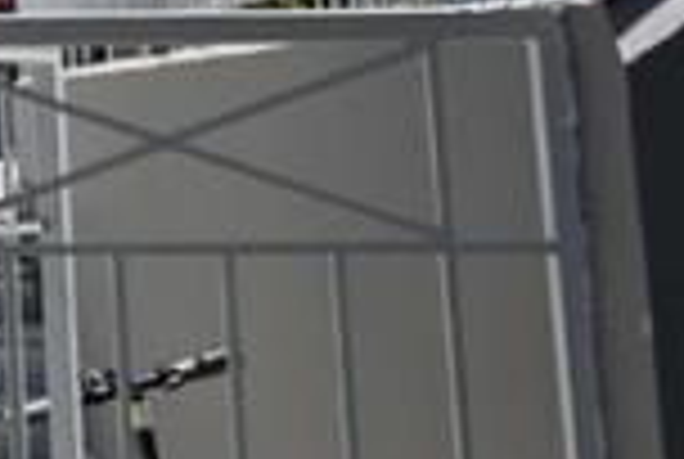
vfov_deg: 10.3
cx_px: -500
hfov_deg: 14.5
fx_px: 2399
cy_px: -374
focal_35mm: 126
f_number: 7.1
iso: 100
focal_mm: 16
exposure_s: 1/400
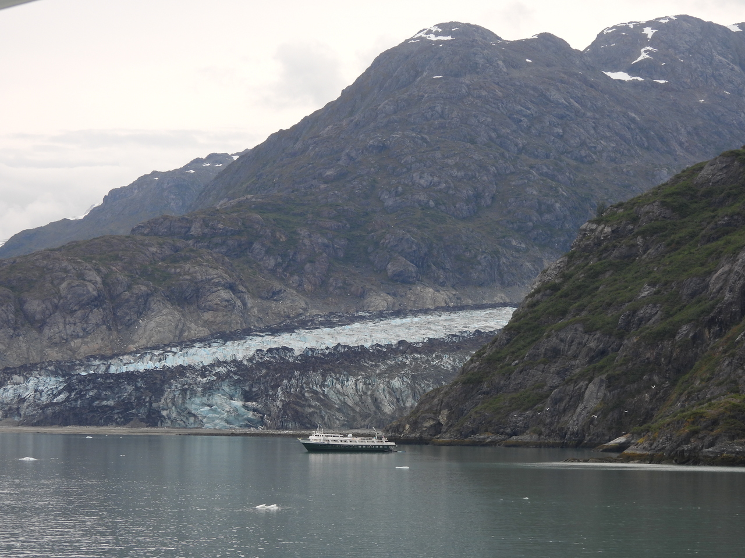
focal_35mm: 135
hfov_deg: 14.6
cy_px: 279
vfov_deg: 11.0
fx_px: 2905
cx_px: 372
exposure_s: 1/400
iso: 100
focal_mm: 24.1
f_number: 4
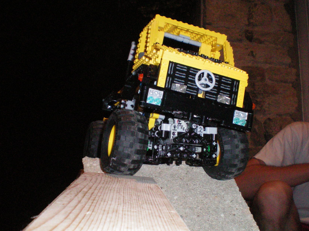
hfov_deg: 40.2
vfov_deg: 30.9
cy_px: 121
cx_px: 189
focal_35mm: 47
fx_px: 420
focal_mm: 6.3
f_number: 4.6
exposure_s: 1/60
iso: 400
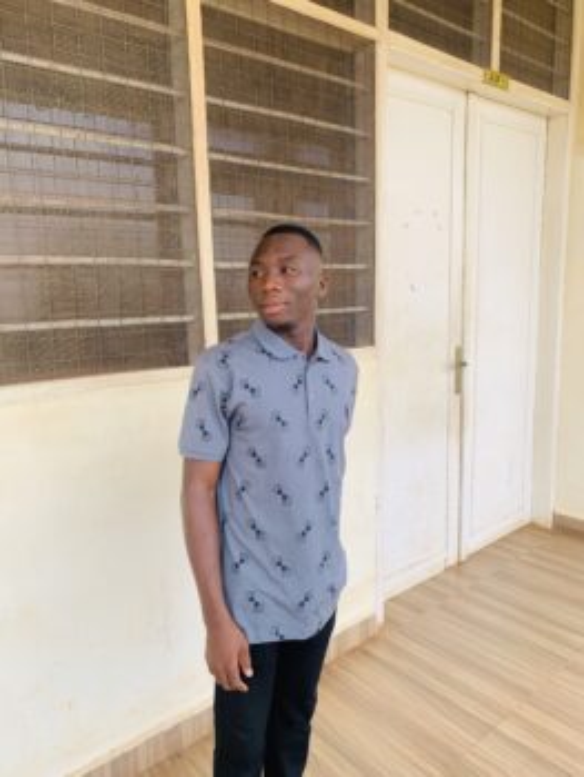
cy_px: 388
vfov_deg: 67.3
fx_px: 584
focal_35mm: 26
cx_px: 292
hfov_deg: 53.1
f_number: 1.8
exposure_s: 1/232
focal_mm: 4.25
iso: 25
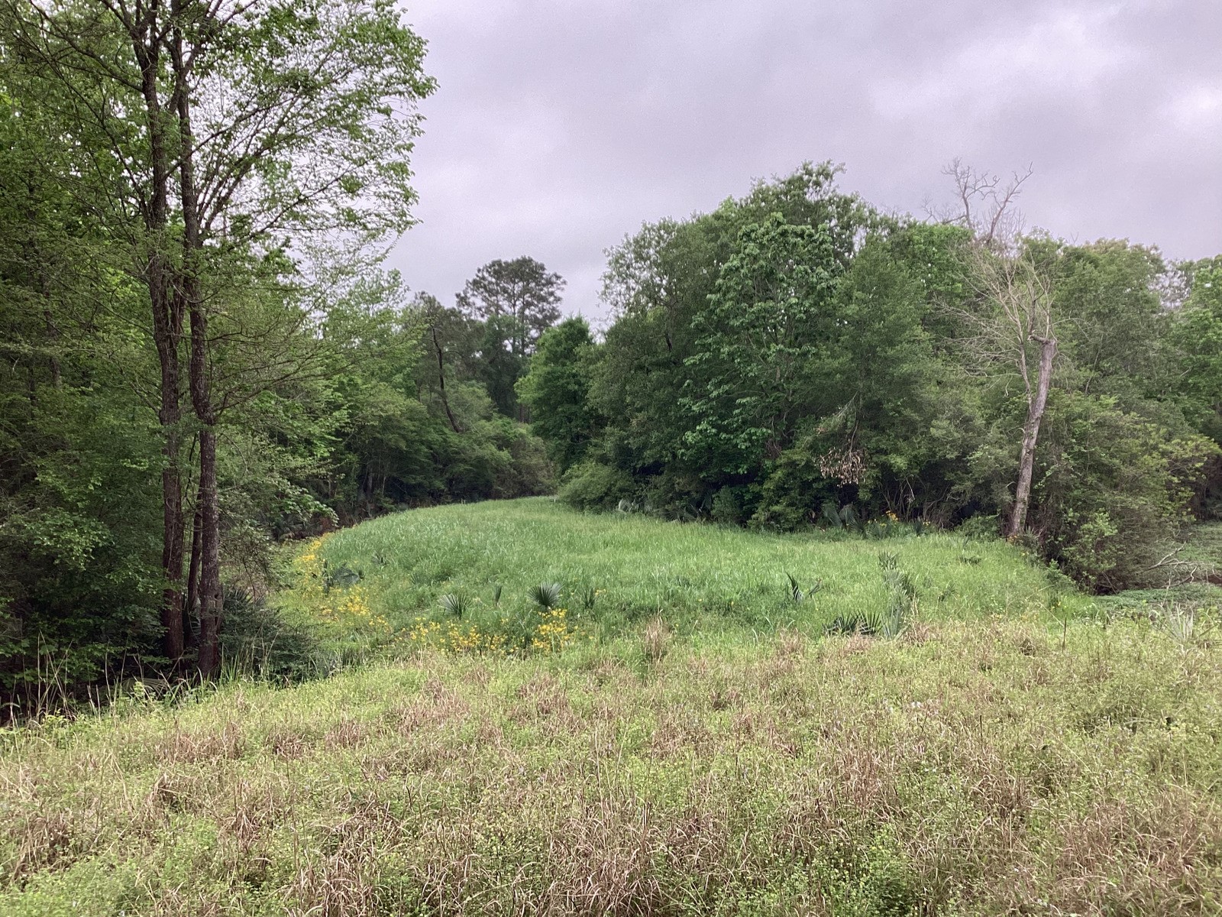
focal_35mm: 31
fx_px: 1094
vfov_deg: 45.4
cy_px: 458
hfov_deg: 58.4
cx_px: 611
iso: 25
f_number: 2.4
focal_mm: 3.3
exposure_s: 1/120
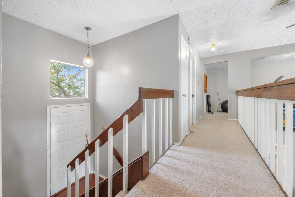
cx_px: 148
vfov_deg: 81.2
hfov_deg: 104.3
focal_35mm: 14
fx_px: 115
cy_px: 98
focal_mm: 14
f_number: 9
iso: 250
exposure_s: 8
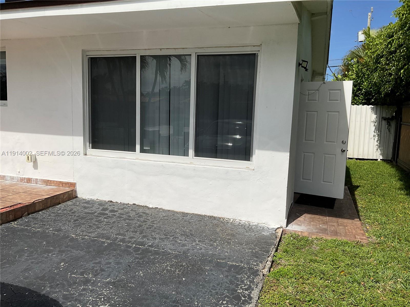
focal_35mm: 29
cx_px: 205
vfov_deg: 48.2
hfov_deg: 61.7
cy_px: 154
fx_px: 343
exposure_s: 1/6536
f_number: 1.8
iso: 20
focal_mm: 3
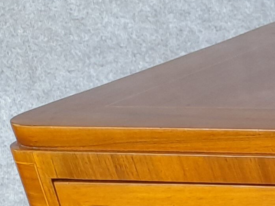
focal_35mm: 143
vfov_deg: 9.8
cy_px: 383
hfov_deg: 10.7
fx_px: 1136
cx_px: 749
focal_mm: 4.6
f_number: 2
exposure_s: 1/60
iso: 80
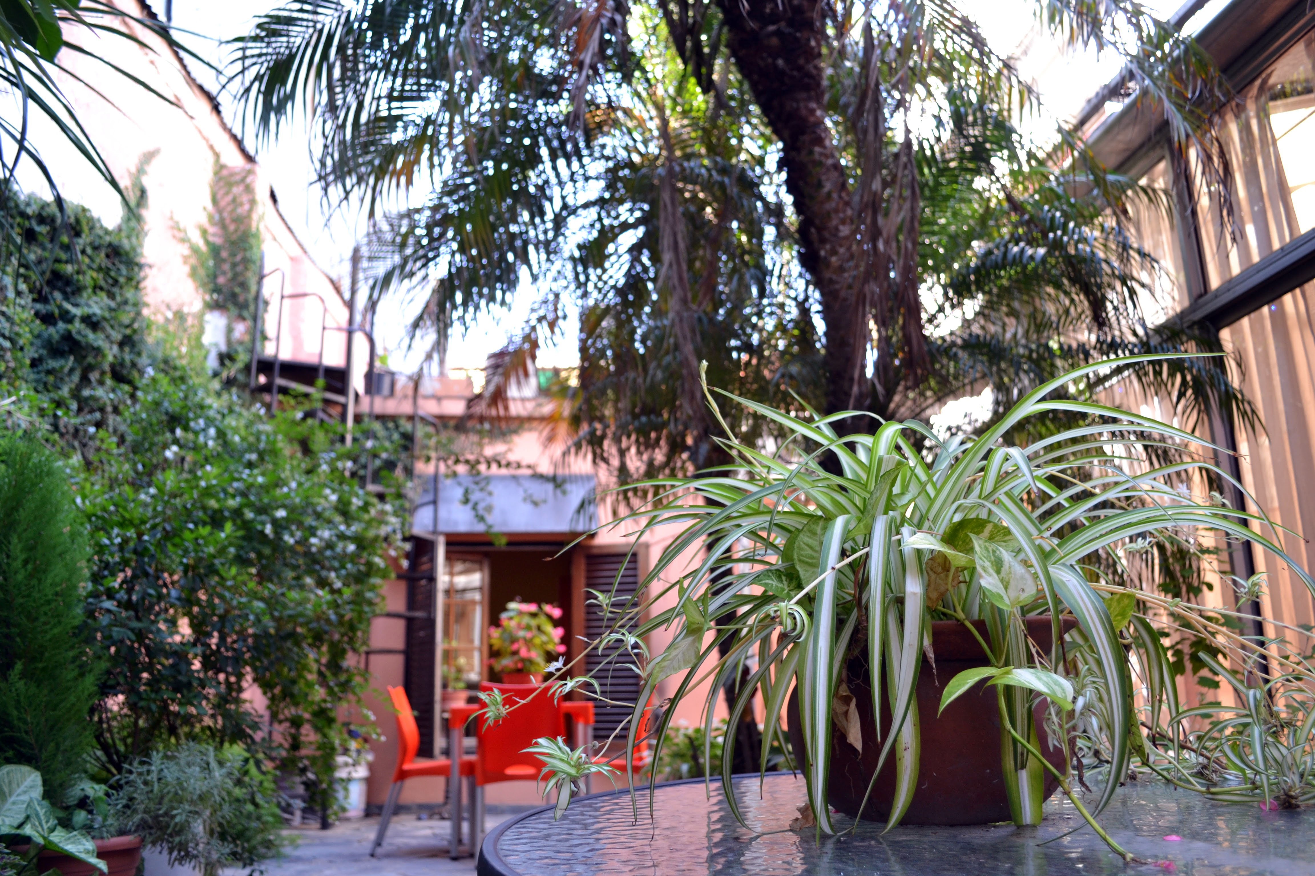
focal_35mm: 27
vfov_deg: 47.9
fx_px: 986
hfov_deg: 67.4
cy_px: 438
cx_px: 658
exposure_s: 1/50
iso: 200
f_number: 3.5
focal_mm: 18
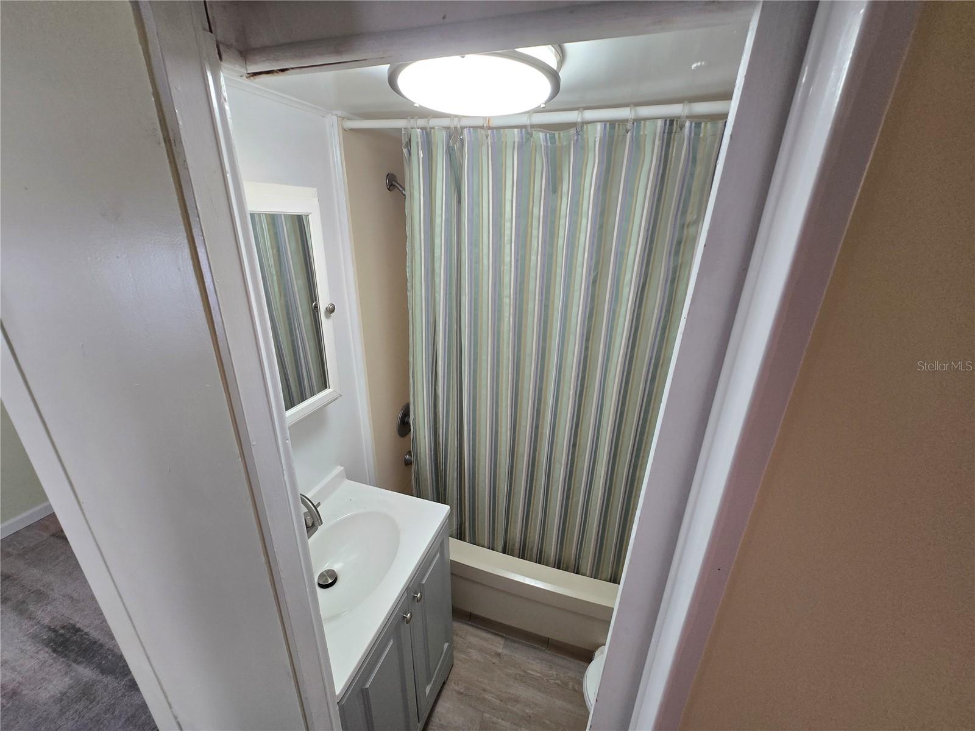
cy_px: 366
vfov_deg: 89.9
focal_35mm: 13
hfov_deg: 106.2
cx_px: 488
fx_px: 366
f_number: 2.2
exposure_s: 1/60
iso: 80
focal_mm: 1.7
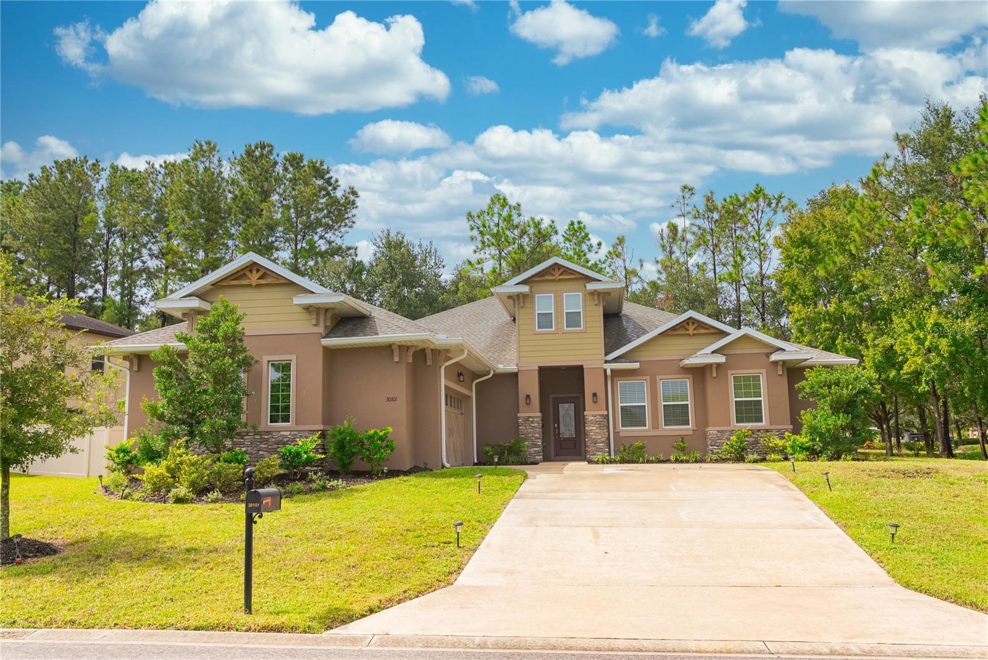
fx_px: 824
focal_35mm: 30
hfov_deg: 61.9
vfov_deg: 43.6
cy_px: 330
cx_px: 494
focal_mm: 30
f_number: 9
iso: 100
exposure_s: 1/400
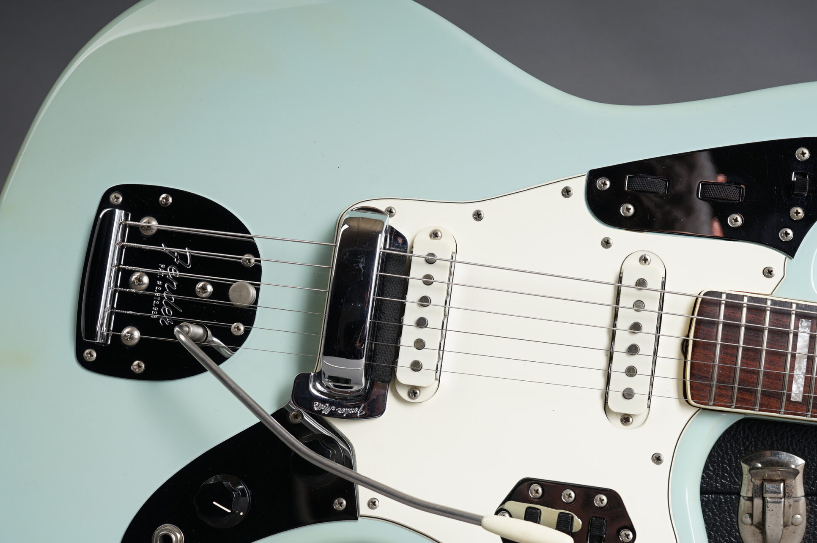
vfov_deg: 25.5
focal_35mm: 53
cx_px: 459
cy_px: 301
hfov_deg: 37.5
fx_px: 1202
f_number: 8
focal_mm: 40
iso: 160
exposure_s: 1/160
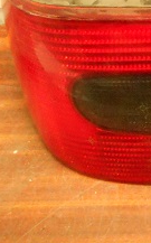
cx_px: 185
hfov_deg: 20.4
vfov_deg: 34.4
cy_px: 90
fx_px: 390
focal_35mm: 59
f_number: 3.2
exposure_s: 1/25
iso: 1600
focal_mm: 4.6
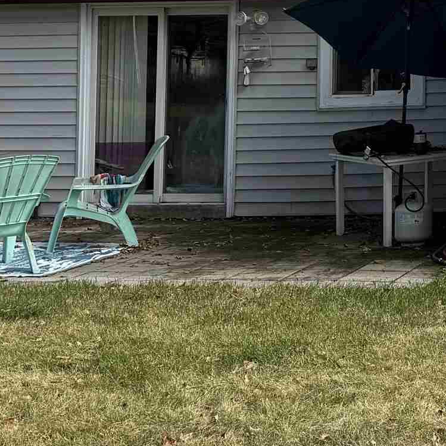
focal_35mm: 87
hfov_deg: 17.4
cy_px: -45
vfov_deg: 19.1
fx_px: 1268
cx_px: 719
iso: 80
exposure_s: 1/3425
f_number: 1.78
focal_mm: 6.76
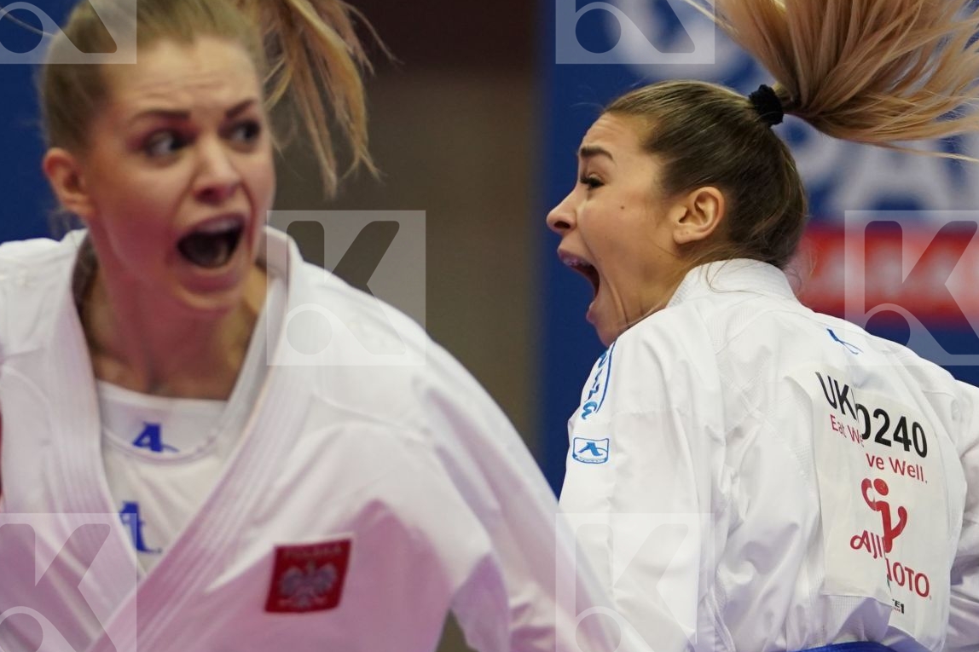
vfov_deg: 4.6
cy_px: 288
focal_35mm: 298
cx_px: 635
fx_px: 8102
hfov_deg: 6.9
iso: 2000
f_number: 2.8
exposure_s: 1/1000
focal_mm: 127
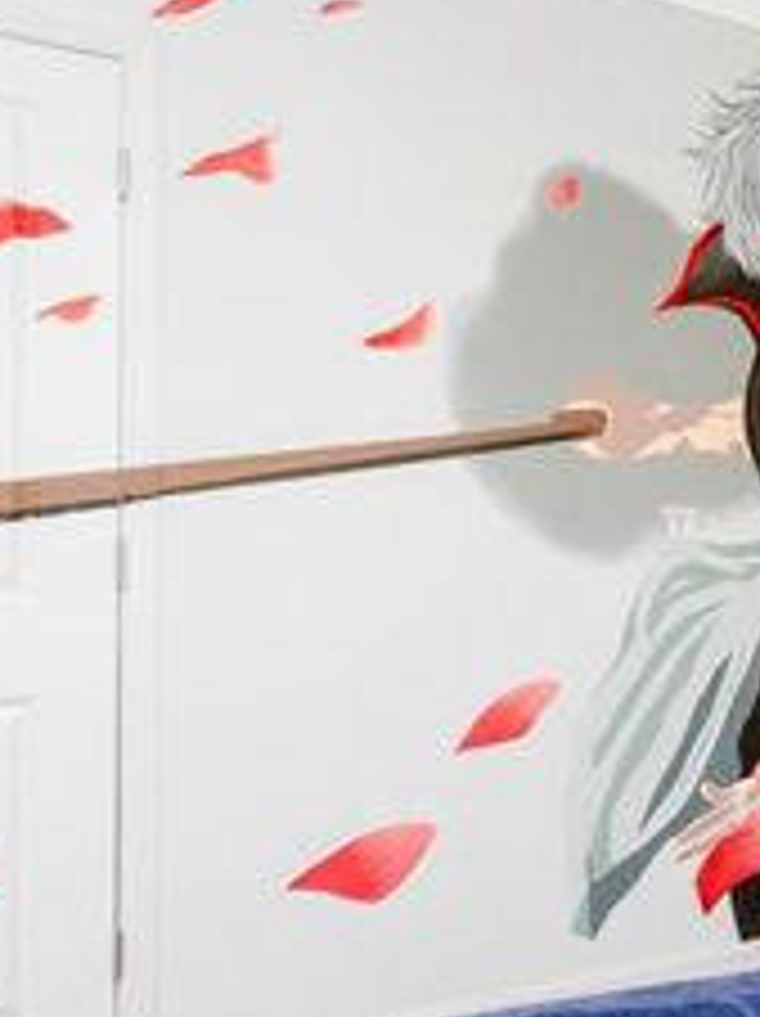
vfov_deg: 37.5
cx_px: 906
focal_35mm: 51
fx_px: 1496
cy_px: 556
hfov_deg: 25.6
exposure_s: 1/50
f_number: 9
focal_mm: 17
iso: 800
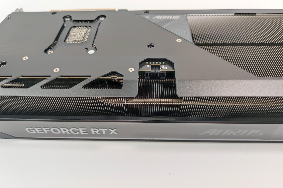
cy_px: 95
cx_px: 142
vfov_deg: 51.3
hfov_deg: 71.5
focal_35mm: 25
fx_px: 196
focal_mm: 6.78
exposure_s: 1/33
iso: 472
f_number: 1.85
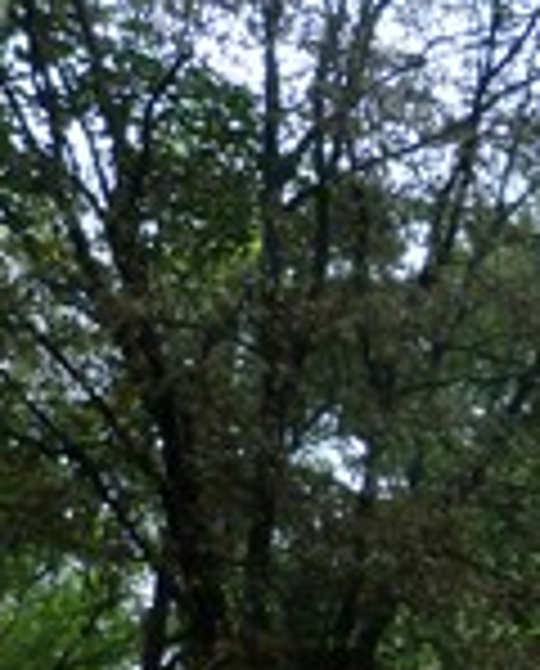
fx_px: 1950
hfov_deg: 13.2
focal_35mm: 98
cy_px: 877
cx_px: 1134
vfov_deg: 18.2
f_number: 2.8
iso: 200
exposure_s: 1/40
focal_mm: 4.5
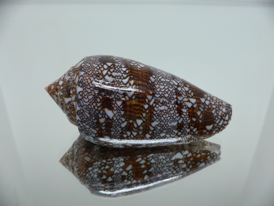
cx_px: 137
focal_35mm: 35
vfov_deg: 40.7
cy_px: 103
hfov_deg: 52.6
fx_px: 277
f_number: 2.8
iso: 200
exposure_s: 1/40
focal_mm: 4.6
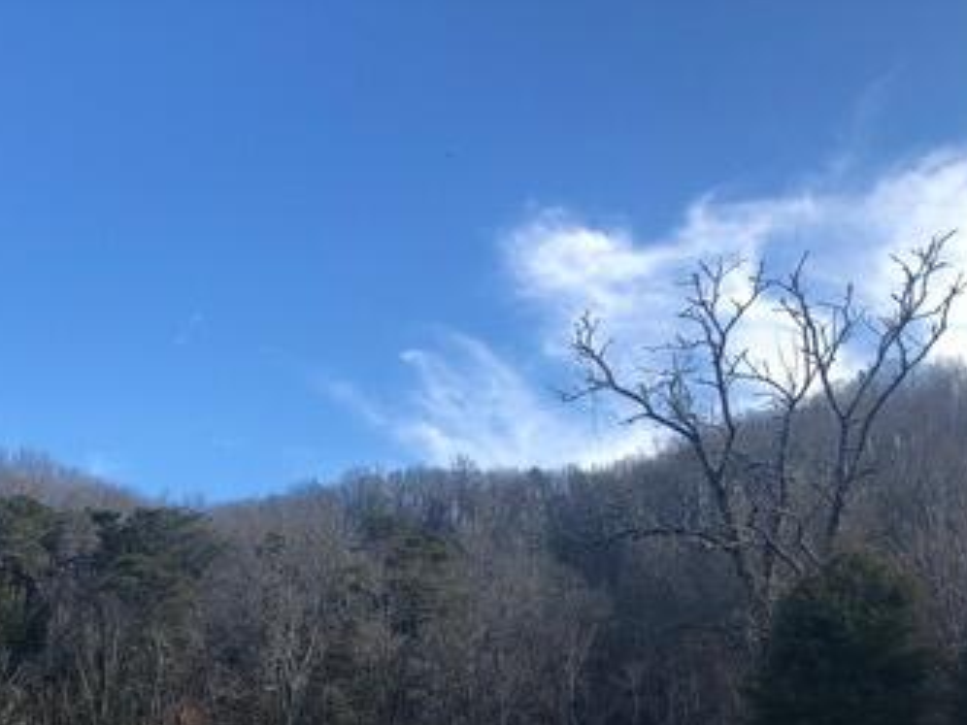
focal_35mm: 54
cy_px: 693
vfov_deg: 25.9
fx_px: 1508
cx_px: 119
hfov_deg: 33.9
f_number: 1.8
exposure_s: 1/716
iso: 20
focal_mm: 4
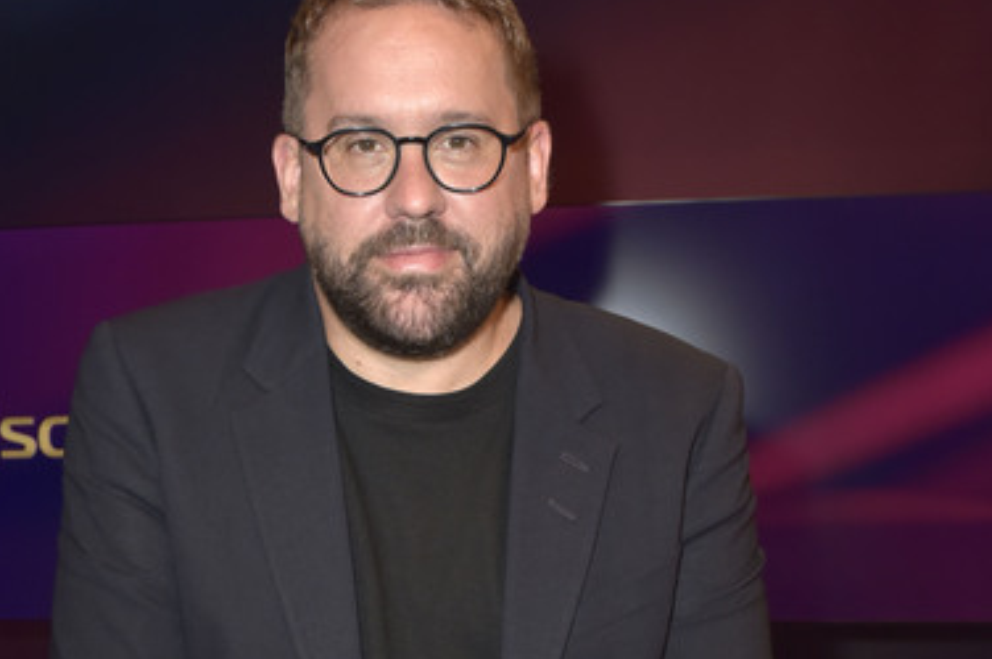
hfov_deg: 52.9
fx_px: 991
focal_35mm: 36
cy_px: 279
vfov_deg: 36.7
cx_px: 416
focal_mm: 30
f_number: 6.3
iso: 1250
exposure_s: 1/200
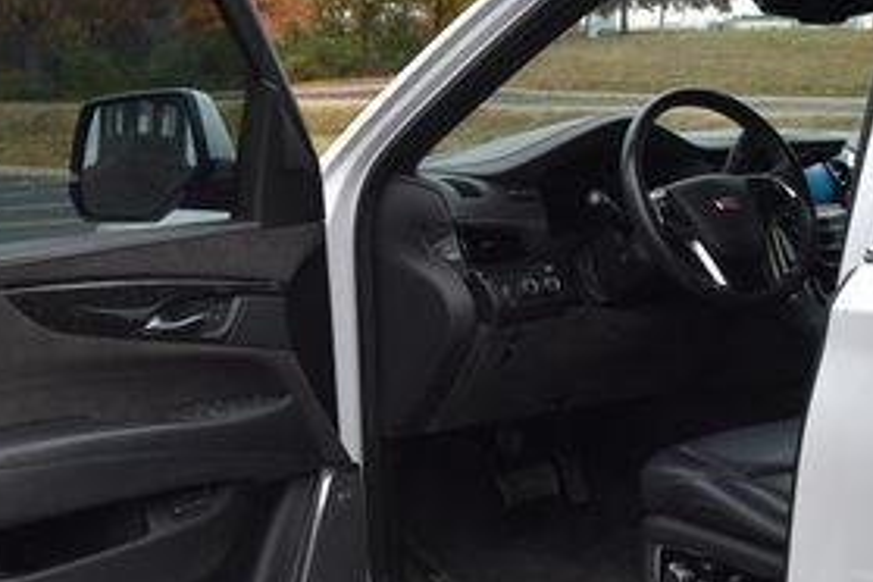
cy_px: 386
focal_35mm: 62
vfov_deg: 21.8
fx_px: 1503
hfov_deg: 32.0
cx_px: 250
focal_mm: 18
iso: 280
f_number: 5.6
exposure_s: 1/250
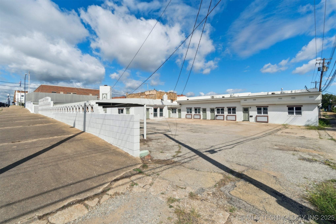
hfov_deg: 100.4
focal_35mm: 15
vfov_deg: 77.3
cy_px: 112
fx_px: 140
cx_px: 168
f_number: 8
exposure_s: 1/640
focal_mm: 10
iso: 100
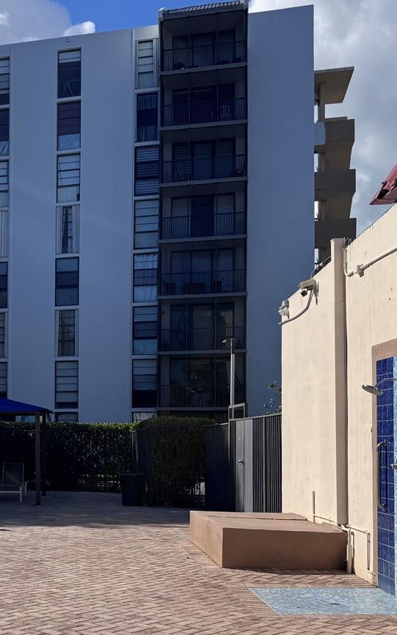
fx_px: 814
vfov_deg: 42.2
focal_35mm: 47
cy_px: 416
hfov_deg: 25.8
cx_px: -13
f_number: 1.8
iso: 80
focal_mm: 6.8
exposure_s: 1/7937
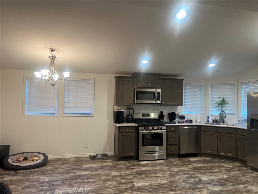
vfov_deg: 53.1
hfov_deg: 67.3
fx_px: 194
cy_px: 97
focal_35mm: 26
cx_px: 129
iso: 64
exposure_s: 1/60
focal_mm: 5.7
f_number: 1.5
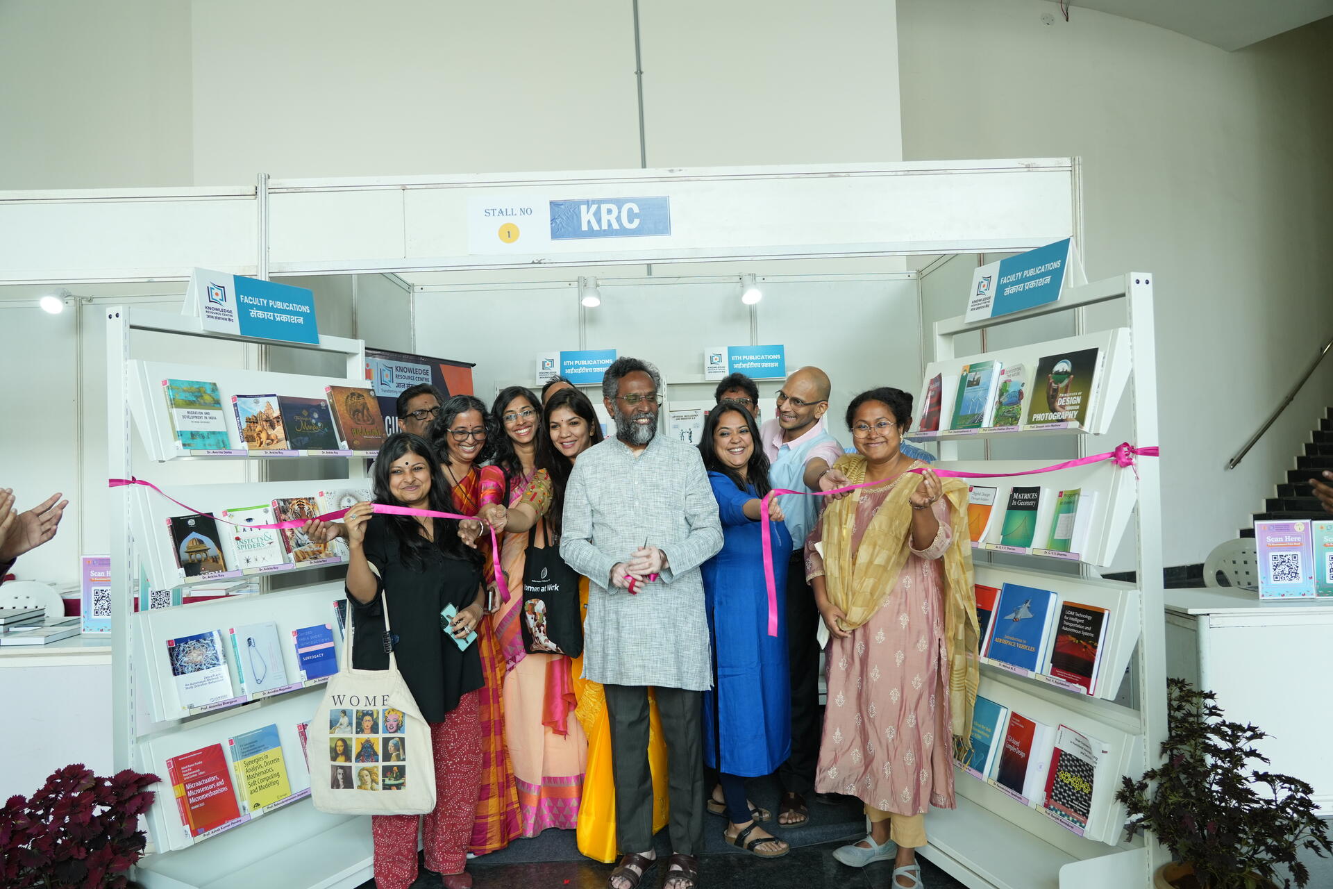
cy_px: 444
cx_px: 666
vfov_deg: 53.1
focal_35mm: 24
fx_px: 889
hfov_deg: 73.7
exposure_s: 1/160
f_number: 4
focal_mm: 24
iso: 800
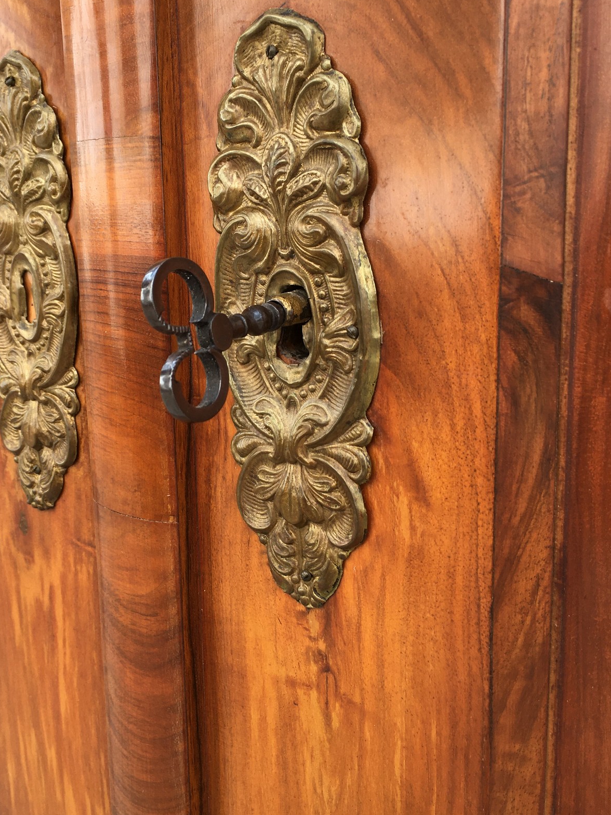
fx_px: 871
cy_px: 363
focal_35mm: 37
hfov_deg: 38.4
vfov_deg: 50.0
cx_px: 228
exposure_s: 1/248
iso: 25
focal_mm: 4.15
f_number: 2.2
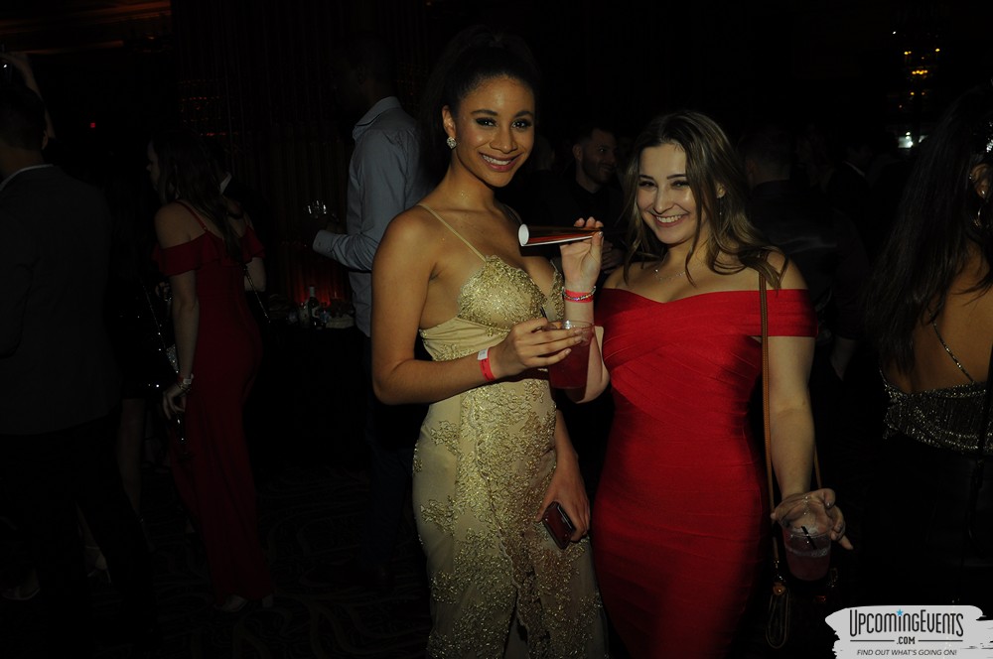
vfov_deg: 39.9
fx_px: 909
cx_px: 496
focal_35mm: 33
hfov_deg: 57.3
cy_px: 330
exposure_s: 1/60
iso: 400
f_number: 4.5
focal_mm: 22
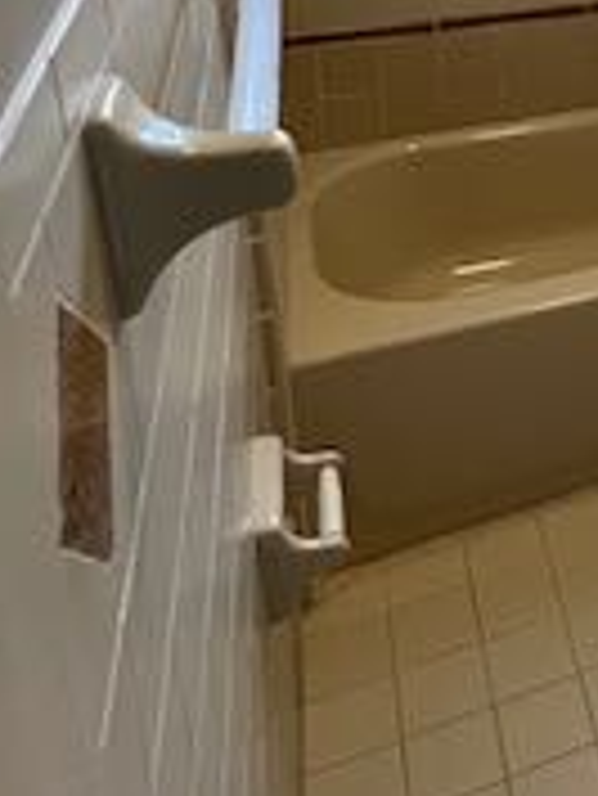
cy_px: -81
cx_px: 931
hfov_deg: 23.6
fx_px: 1081
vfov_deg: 34.8
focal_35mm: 47
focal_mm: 1.57
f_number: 1.8
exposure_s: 1/120
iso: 125
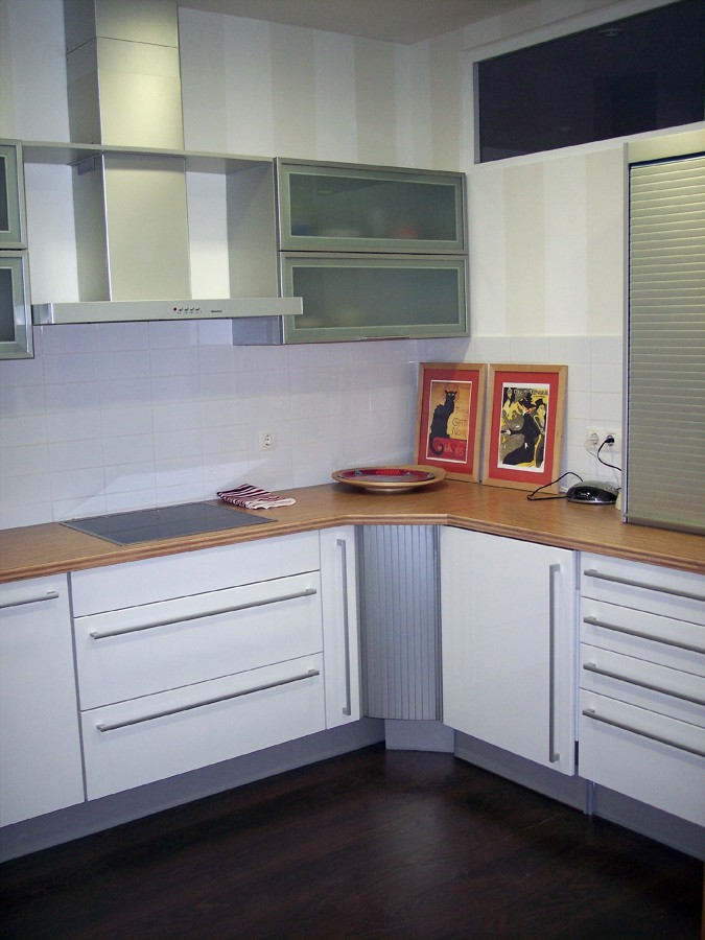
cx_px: 352
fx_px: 1059
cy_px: 470
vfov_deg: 47.9
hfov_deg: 36.8
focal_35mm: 39
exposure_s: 1/60
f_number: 2.8
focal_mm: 8
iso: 140
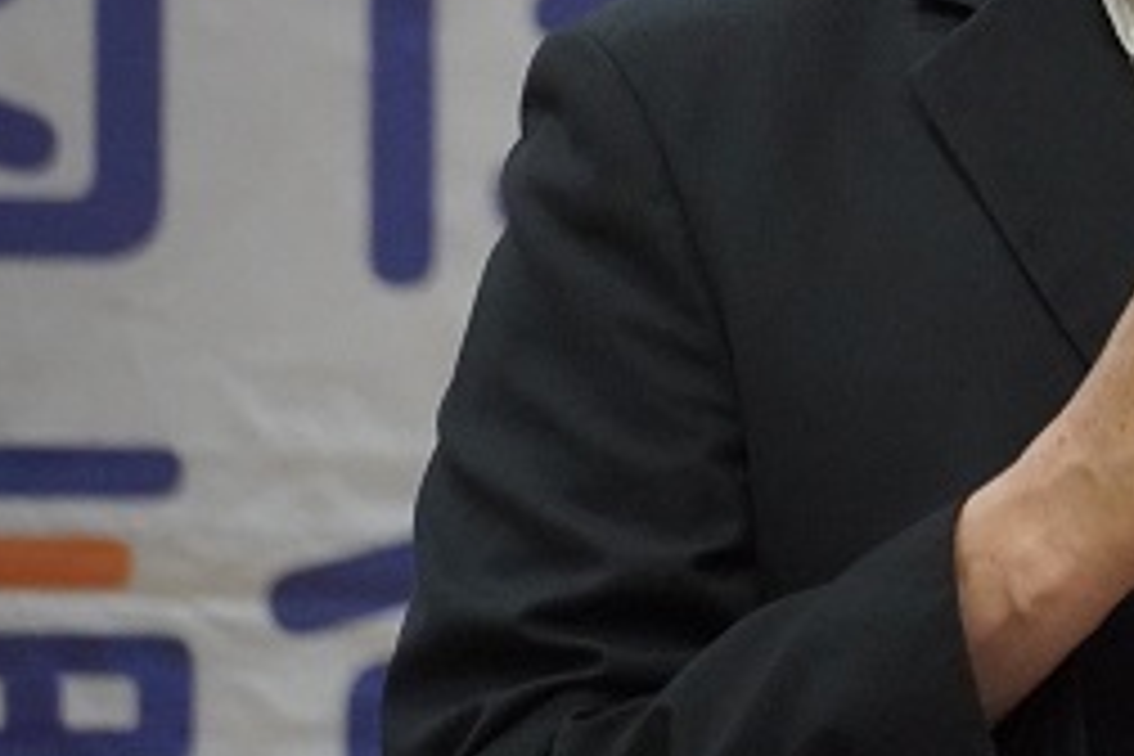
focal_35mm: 579
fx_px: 18251
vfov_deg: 2.4
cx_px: 1476
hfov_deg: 3.6
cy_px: 0
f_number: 5.6
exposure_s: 1/160
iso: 6400
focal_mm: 135
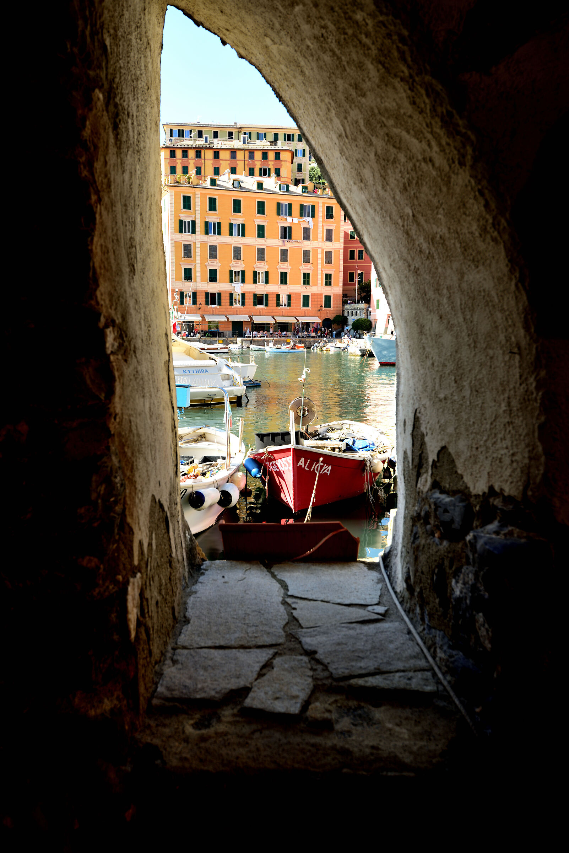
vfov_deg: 61.9
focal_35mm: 30
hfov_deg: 43.6
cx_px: 284
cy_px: 426
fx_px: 711
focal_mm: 30
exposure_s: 1/60
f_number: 7.1
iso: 64
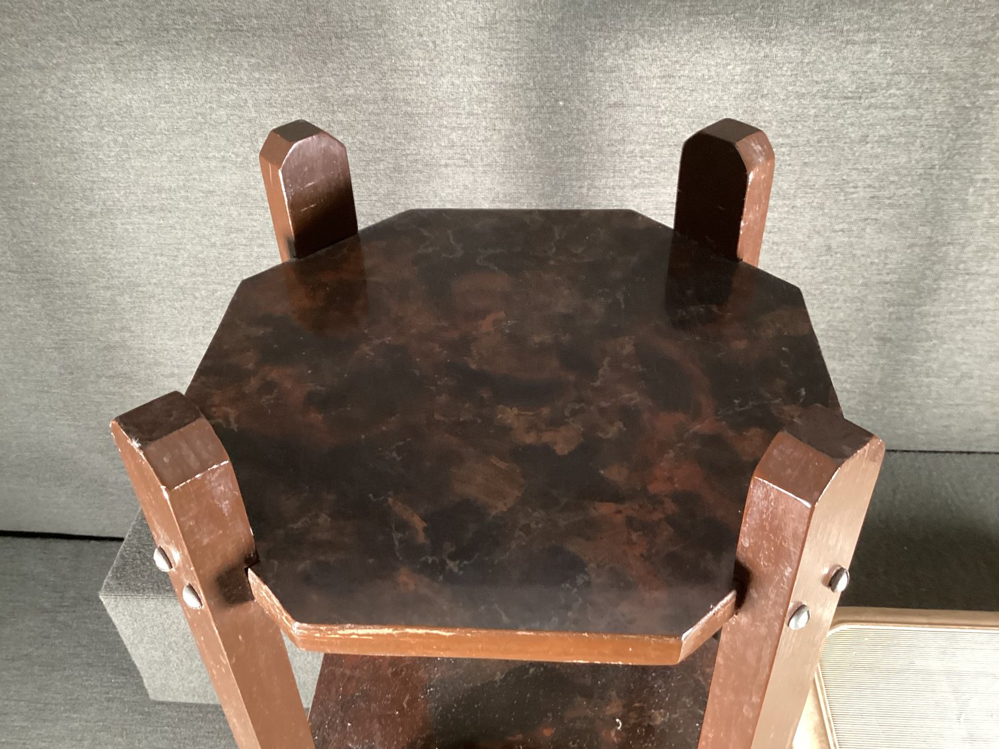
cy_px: 374
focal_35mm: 31
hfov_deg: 58.3
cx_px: 500
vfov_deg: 45.4
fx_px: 895
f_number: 2.4
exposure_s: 1/40
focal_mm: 3.3
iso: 320
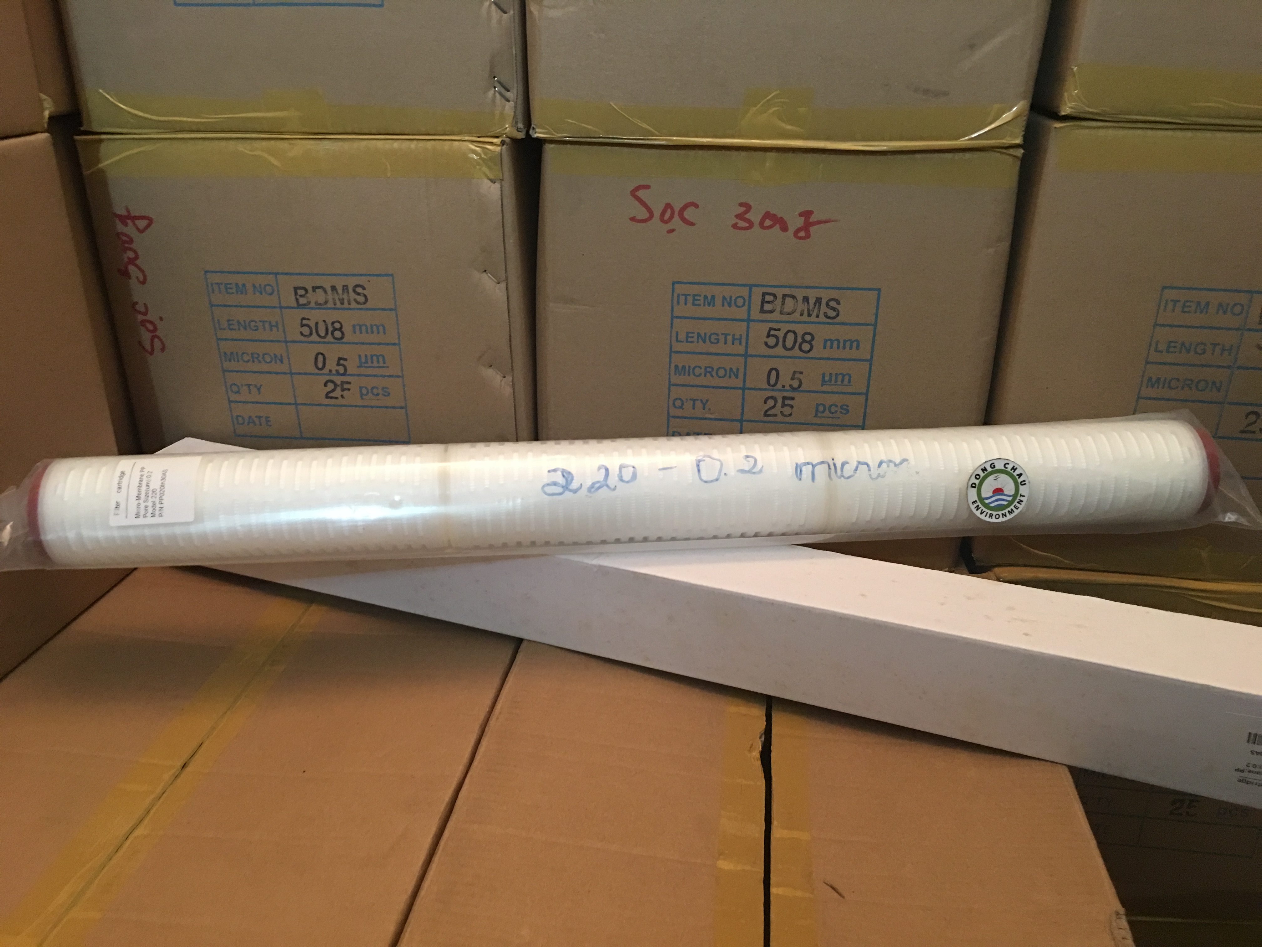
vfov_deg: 48.2
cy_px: 474
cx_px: 631
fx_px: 1057
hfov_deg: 61.7
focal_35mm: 29
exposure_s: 1/8
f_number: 2.2
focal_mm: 4.15
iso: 100
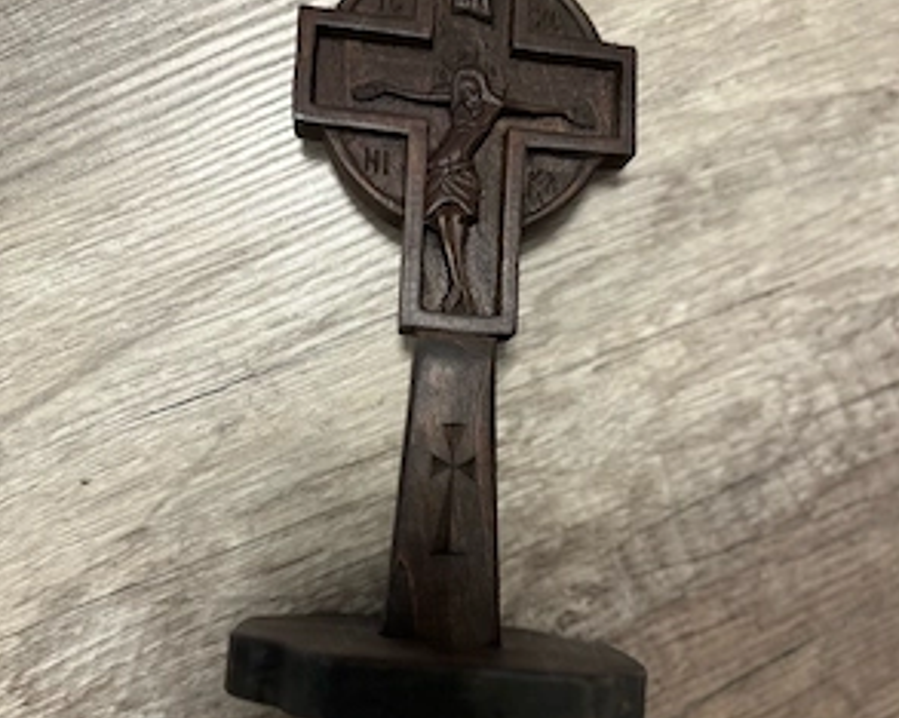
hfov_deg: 55.7
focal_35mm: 32
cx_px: 457
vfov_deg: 45.7
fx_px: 851
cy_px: 396
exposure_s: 1/50
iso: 200
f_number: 1.78
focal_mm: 6.86
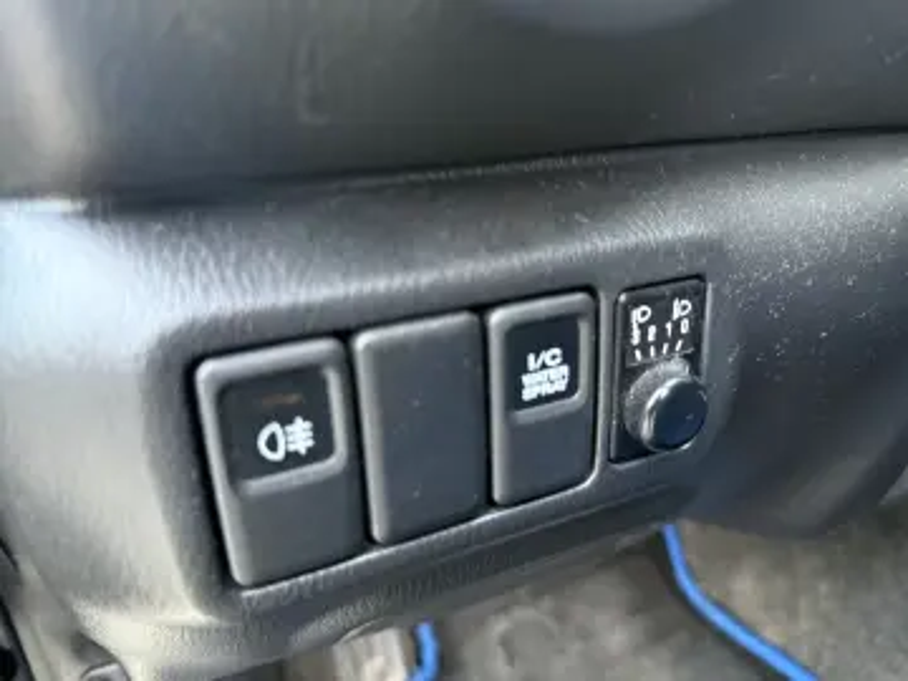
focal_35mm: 24
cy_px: 340
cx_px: 454
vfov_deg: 56.8
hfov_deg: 71.6
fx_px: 630
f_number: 1.78
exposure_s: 1/46
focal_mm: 6.76
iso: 800
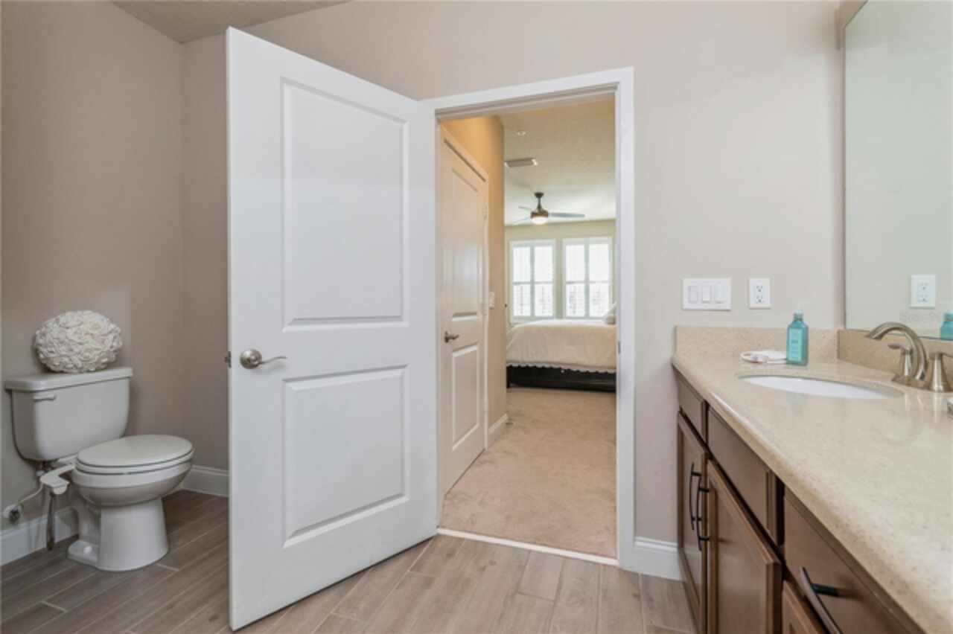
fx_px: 397
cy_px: 317
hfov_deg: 100.4
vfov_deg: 77.3
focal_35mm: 15
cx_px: 476
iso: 400
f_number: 8
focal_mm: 10
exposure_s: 1/30
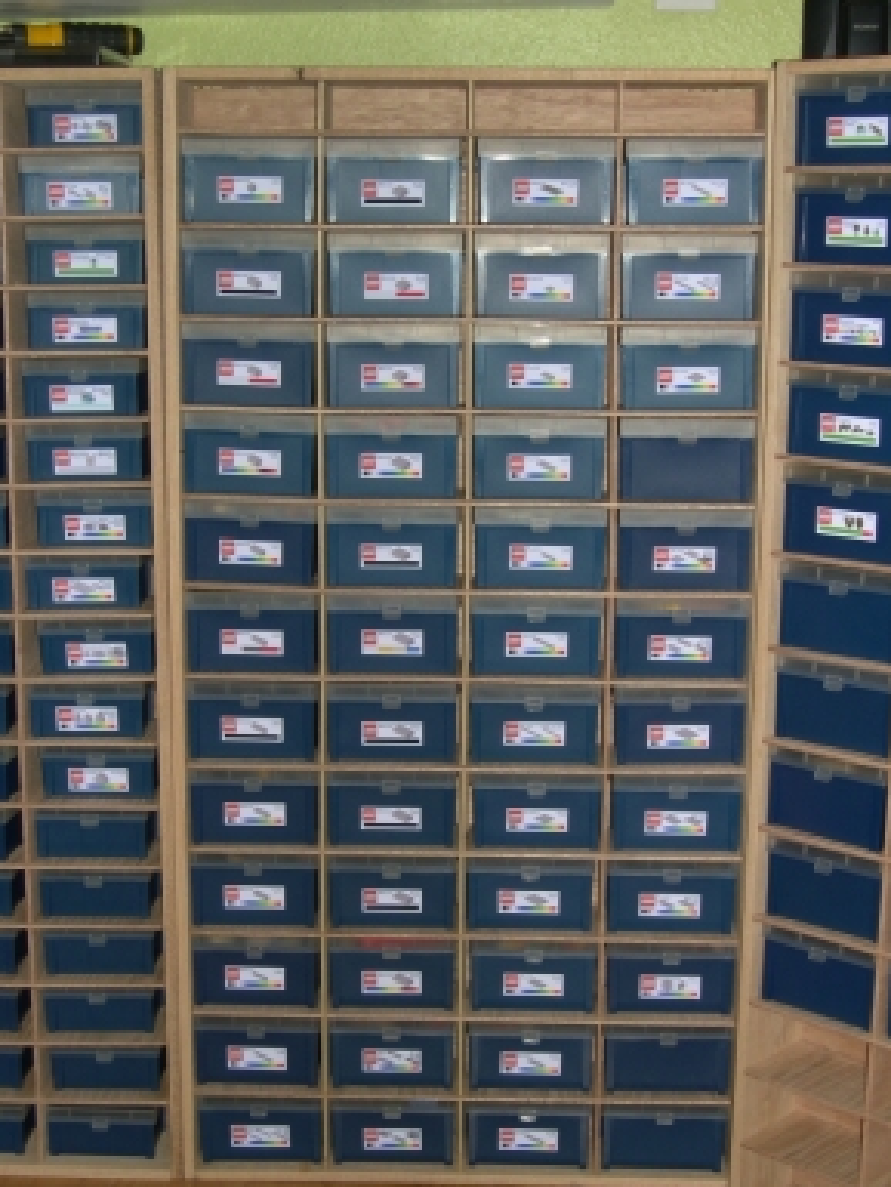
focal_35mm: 54
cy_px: 610
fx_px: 1852
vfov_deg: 35.5
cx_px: 450
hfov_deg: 27.0
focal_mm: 11.1
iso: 100
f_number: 3.2
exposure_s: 1/60
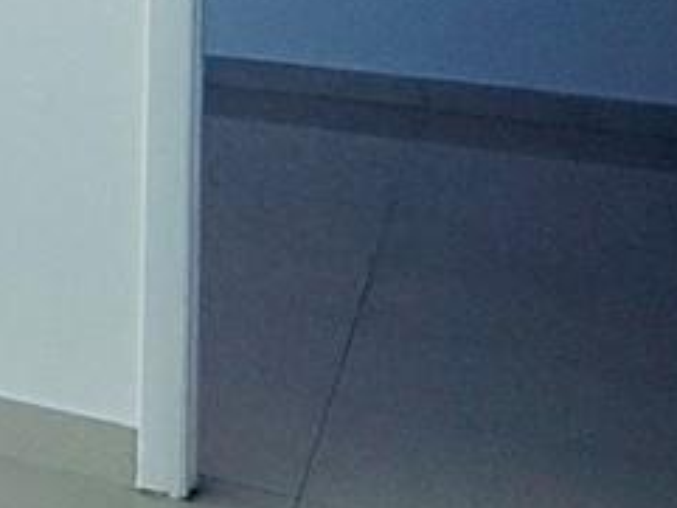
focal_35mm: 93
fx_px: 1820
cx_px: -1084
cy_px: -267
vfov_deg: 14.7
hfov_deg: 13.3
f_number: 2.2
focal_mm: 2.22
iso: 50
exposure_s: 1/799
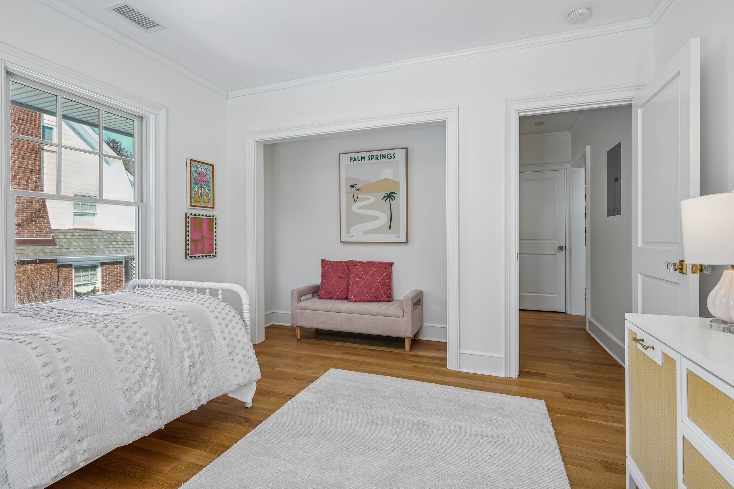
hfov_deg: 96.7
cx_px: 367
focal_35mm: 16
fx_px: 326
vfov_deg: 73.7
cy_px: 244
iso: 125
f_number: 8
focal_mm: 16
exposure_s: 1/13
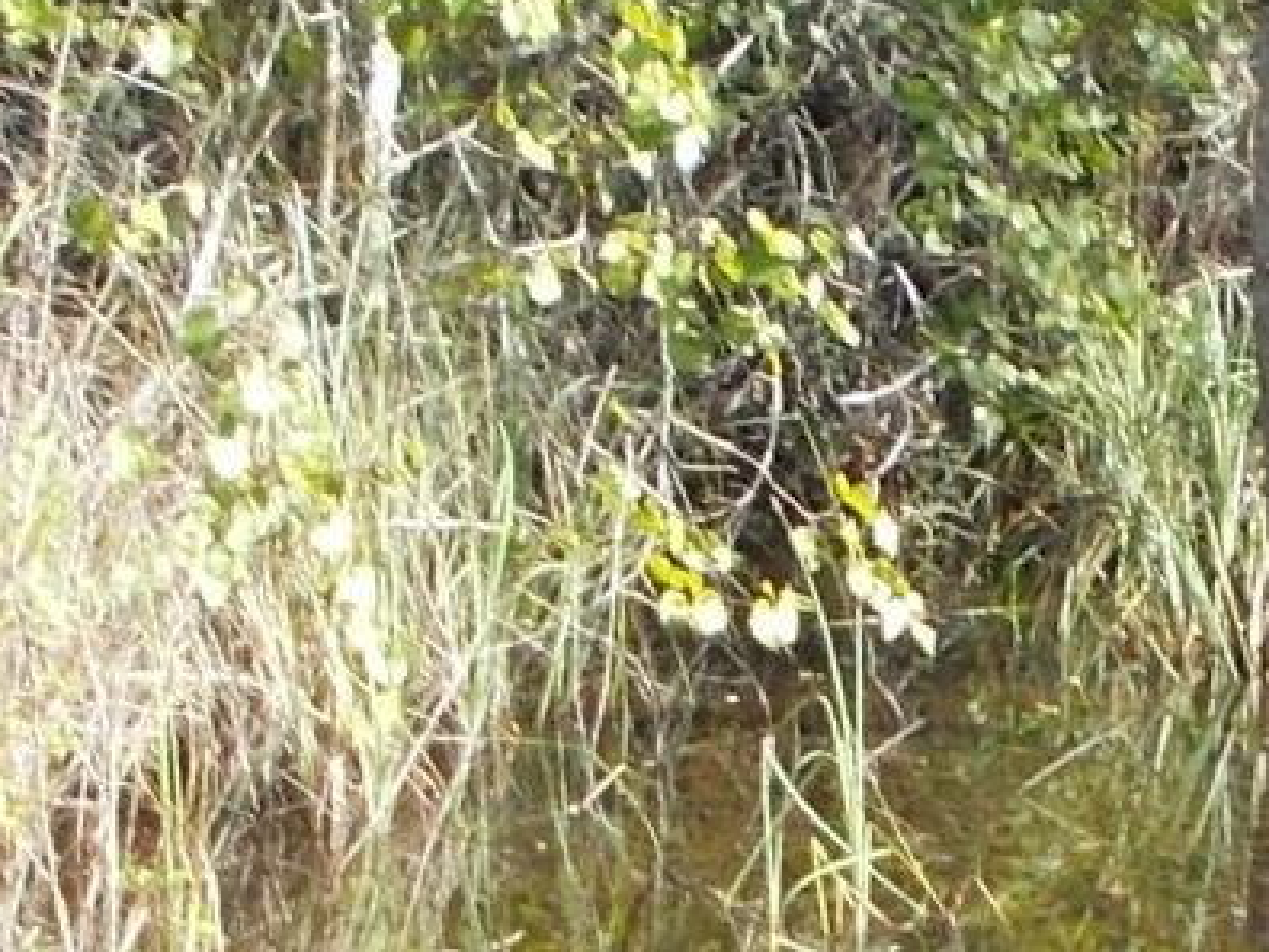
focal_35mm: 197
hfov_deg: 9.9
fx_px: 7222
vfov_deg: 7.5
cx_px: 1471
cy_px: 869
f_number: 3.2
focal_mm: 4.6
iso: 80
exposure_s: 1/160
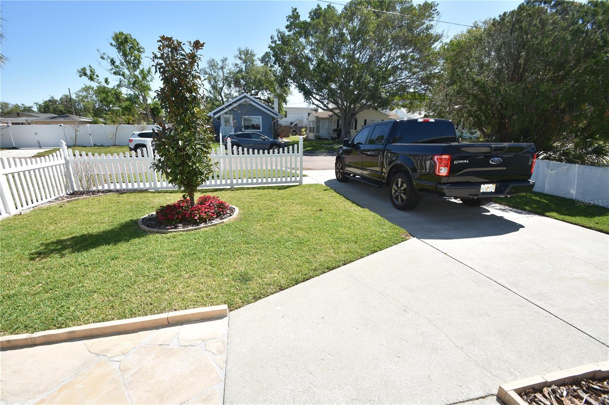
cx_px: 304
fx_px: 254
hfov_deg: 100.4
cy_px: 202
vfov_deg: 77.3
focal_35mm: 15
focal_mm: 10
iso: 100
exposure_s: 1/250
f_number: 8
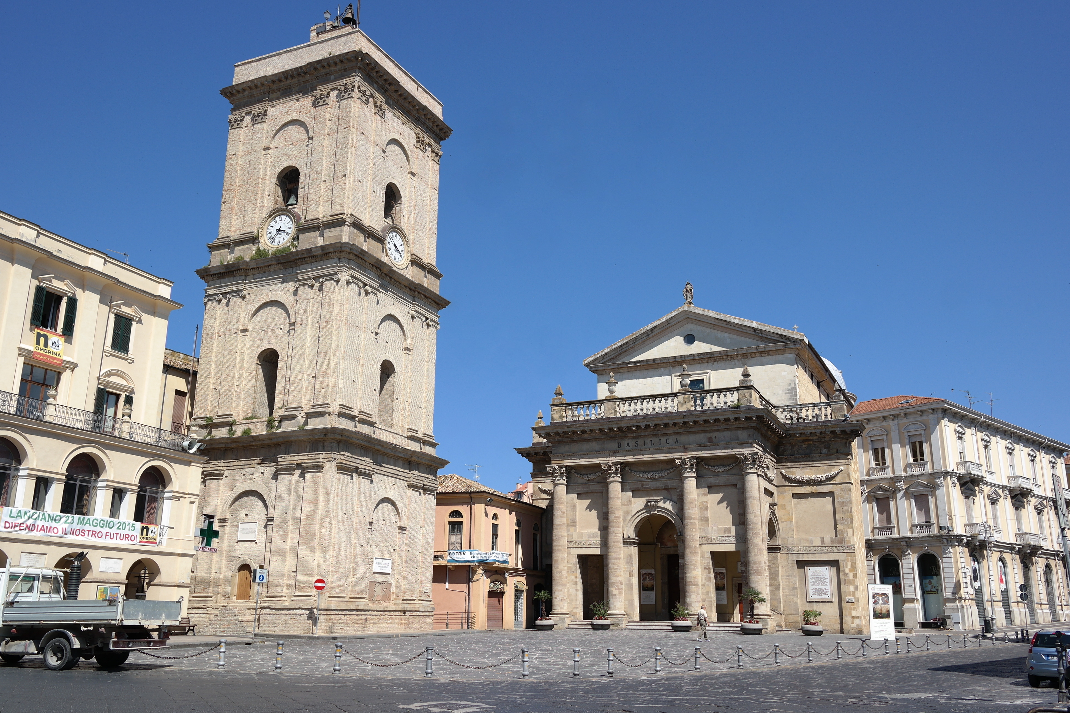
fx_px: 892
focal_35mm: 30
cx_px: 535
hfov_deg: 61.9
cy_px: 356
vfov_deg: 43.6
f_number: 7.1
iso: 100
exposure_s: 1/400
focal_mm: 20
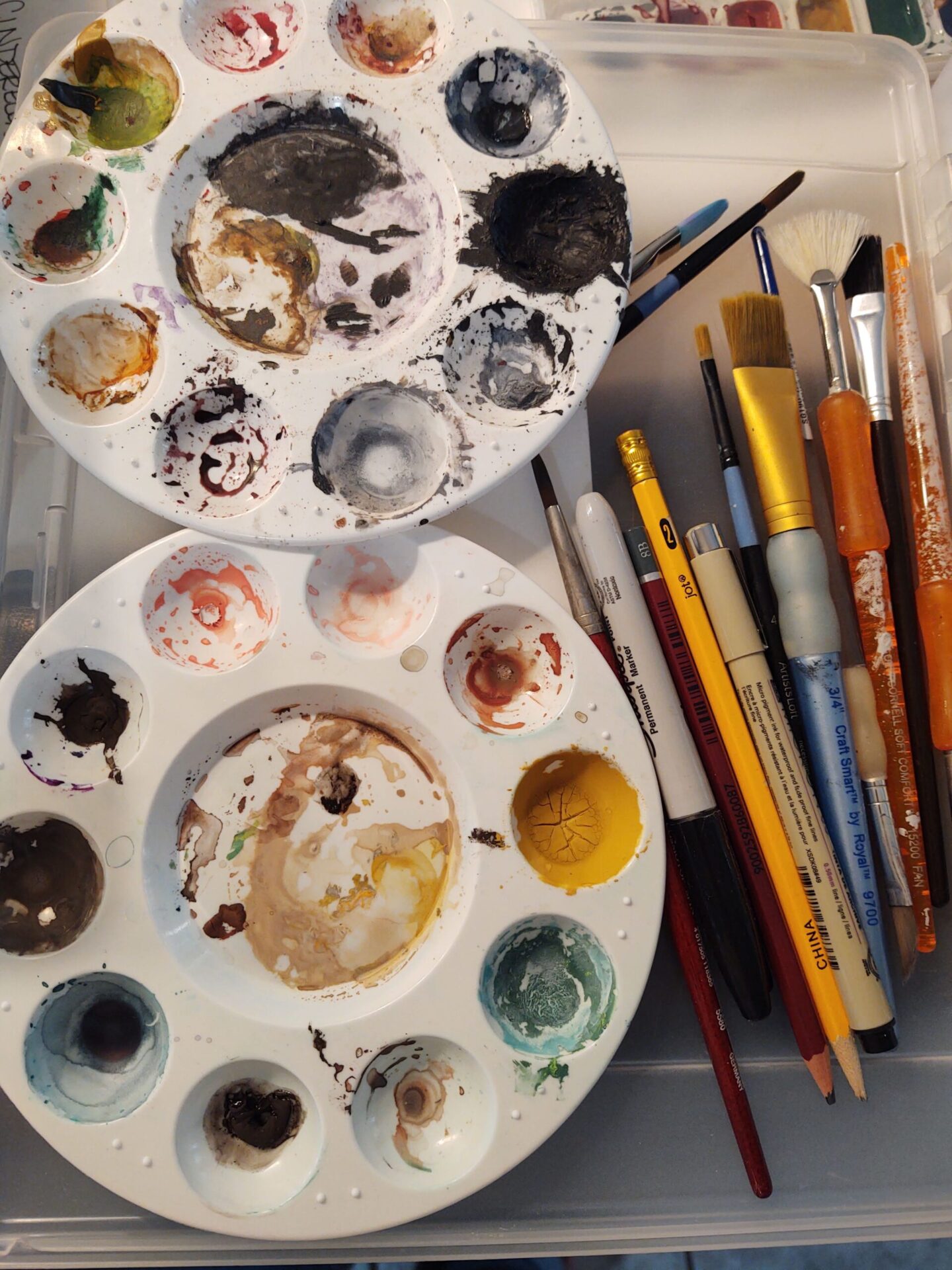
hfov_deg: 51.4
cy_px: 635
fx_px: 990
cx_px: 476
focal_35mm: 27
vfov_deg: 65.3
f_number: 1.7
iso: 243
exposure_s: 1/50
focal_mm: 4.75
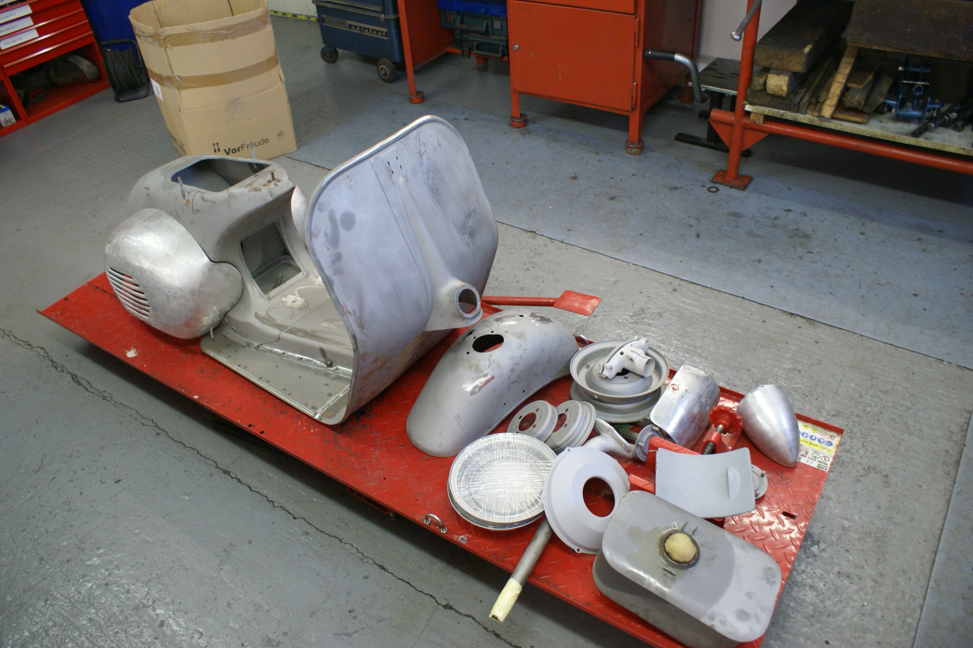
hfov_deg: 67.4
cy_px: 324
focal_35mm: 27
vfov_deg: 47.9
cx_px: 486
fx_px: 730
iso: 400
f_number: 3.5
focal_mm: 18
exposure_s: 1/25
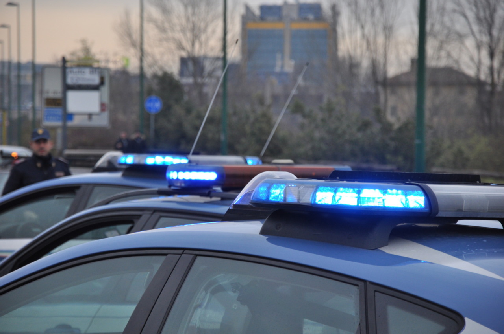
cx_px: 252
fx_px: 2202
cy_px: 167
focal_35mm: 158
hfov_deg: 13.1
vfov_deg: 8.7
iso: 400
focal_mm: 105
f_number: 5.6
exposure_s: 1/60
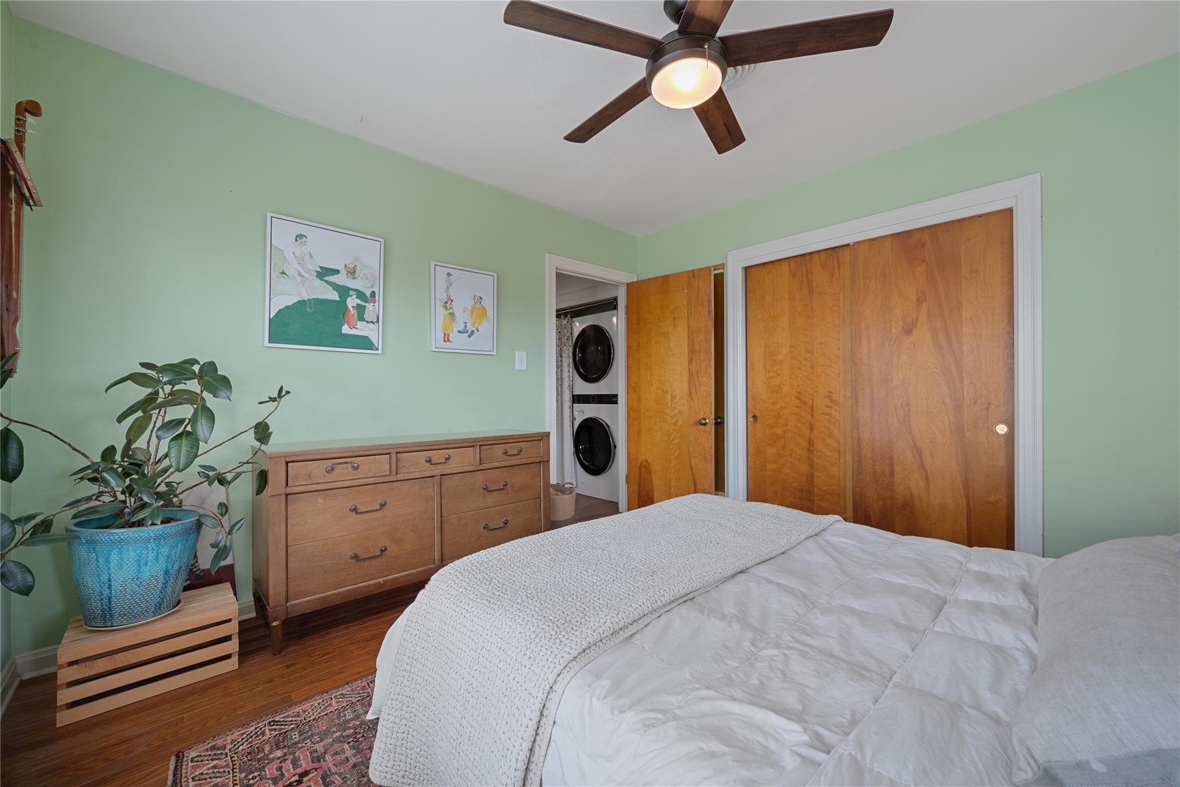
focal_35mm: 14
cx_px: 590
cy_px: 394
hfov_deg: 104.3
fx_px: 459
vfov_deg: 81.2
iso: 100
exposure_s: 1/2
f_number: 9
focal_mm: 14
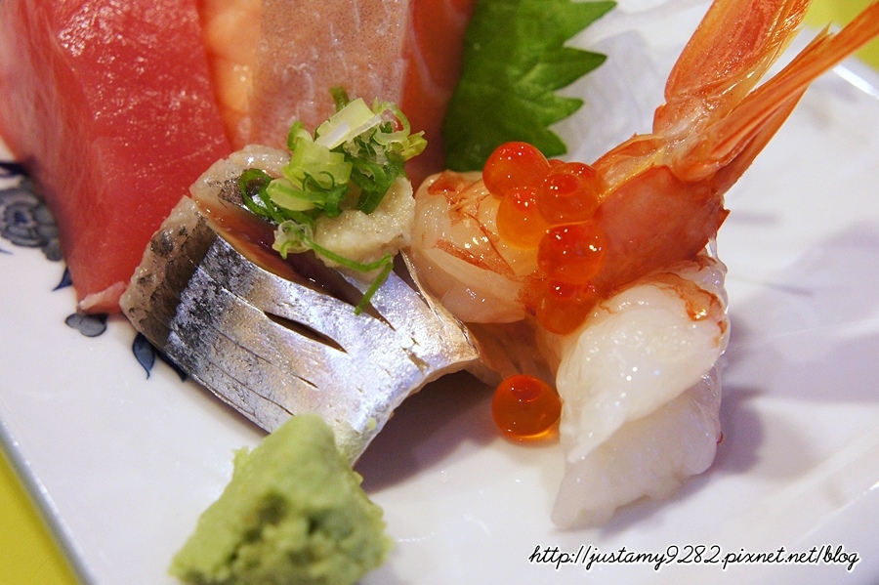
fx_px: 1537
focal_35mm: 63
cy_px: 292
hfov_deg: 31.9
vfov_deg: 21.5
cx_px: 440
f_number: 7.1
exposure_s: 1/30
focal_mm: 42
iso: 1600
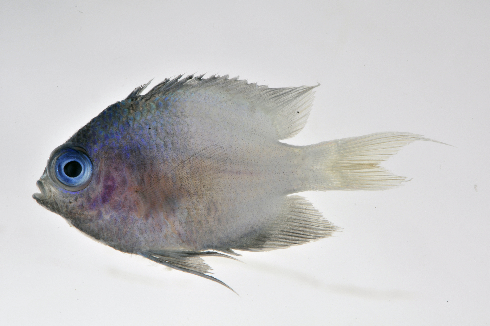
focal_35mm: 158
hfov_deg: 13.1
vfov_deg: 8.7
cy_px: 163
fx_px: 2141
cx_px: 245
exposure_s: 1/60
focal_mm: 105
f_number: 36
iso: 200
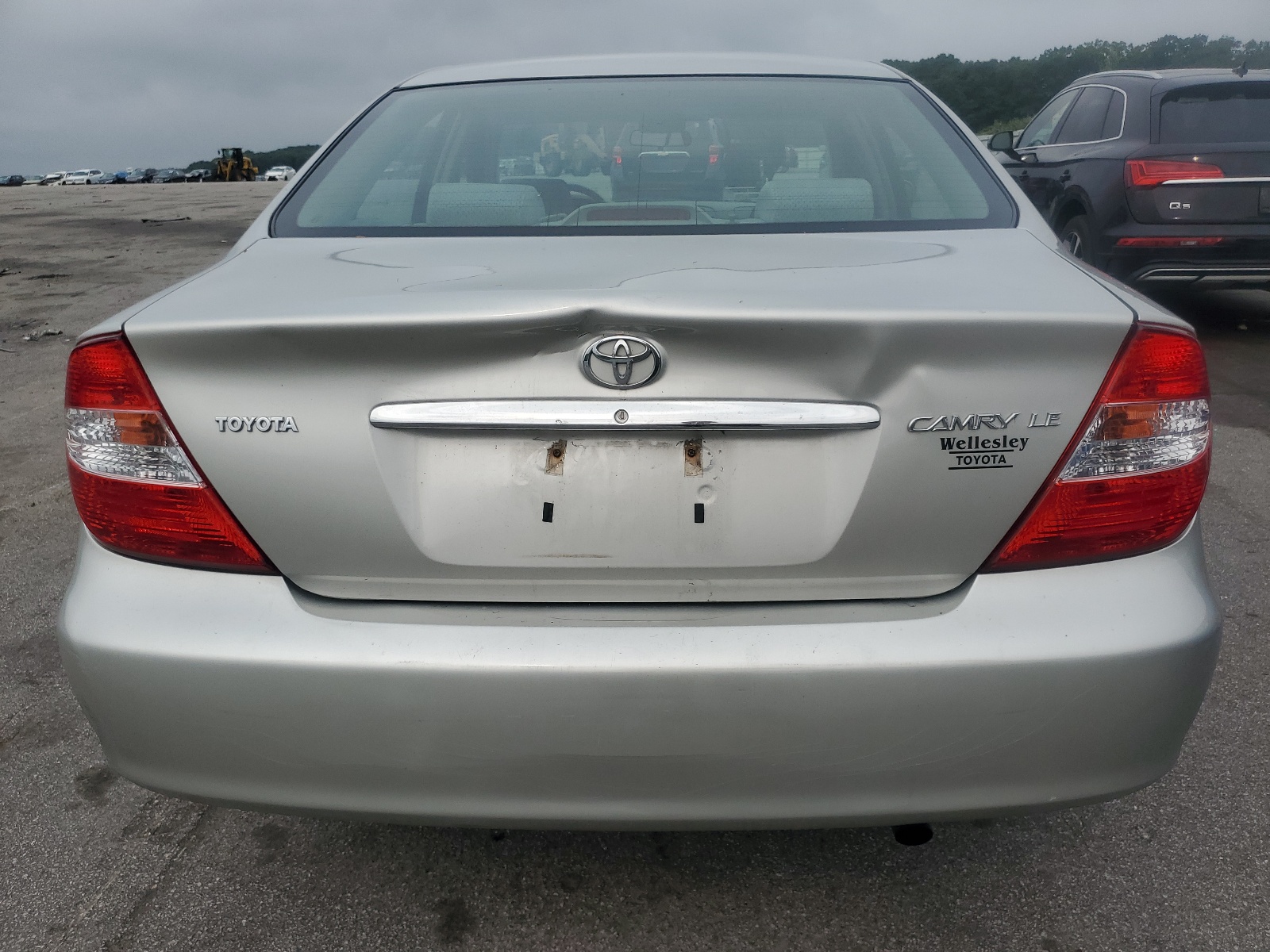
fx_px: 954
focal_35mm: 26
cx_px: 635
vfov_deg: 53.1
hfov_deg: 67.3
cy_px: 476
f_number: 1.5
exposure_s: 1/3333
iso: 50
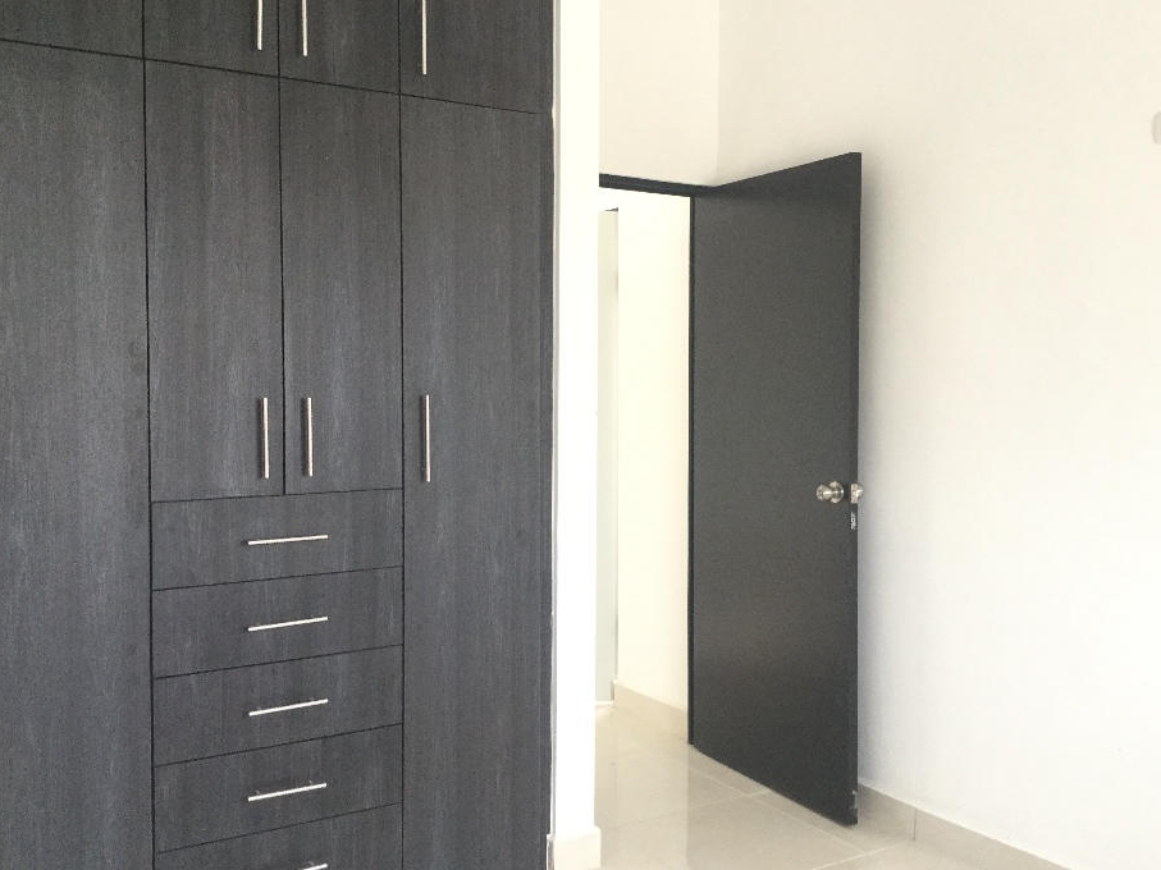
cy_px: 420
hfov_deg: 52.6
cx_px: 598
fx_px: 1174
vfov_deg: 40.7
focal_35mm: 35
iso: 40
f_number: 2.4
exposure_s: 1/30
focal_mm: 3.3
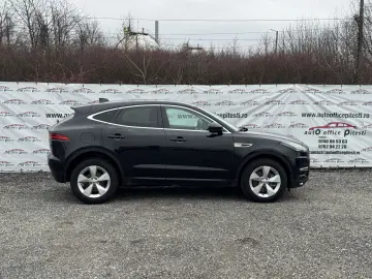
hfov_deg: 39.7
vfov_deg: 30.3
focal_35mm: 48
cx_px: 186
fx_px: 516
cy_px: 140
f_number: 1.78
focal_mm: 6.76
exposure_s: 1/756
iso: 64
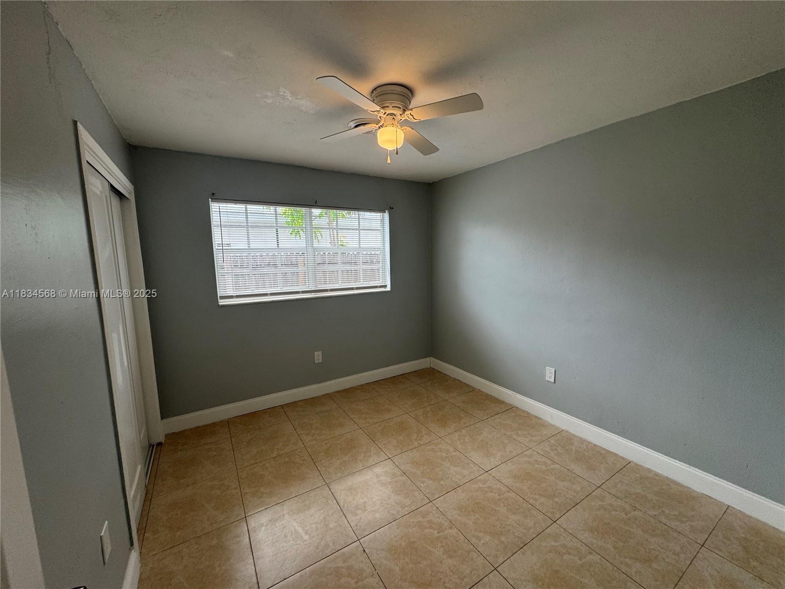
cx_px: 392
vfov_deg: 85.7
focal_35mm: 14
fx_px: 317
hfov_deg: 102.1
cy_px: 294
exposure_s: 1/120
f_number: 2.2
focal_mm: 2.22
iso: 64
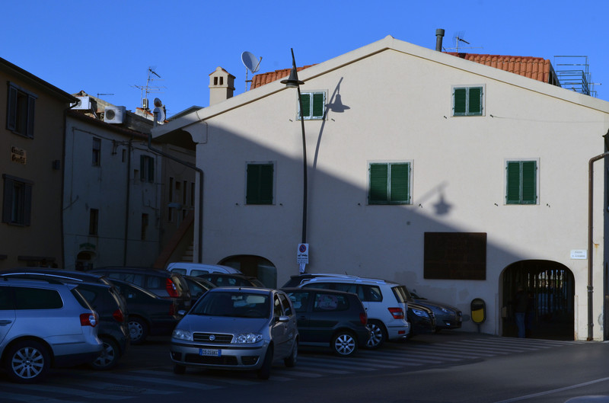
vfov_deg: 22.5
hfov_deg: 33.5
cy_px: 202
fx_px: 1012
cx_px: 304
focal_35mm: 60
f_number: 14
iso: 400
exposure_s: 1/800
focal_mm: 40
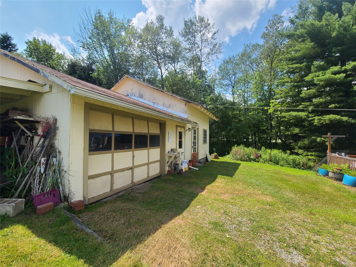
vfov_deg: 89.9
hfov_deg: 106.2
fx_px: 134
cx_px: 178
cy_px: 134
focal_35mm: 13
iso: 50
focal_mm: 2.2
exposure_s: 1/1215
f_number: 2.2
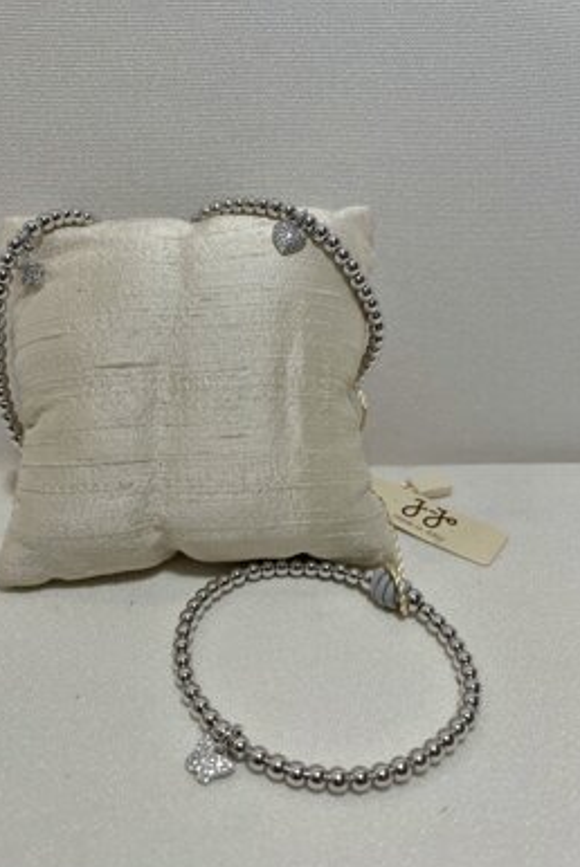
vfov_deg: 65.4
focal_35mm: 28
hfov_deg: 46.4
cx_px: 252
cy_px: 445
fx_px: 675
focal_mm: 4.2
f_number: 1.6
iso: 32
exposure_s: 1/291
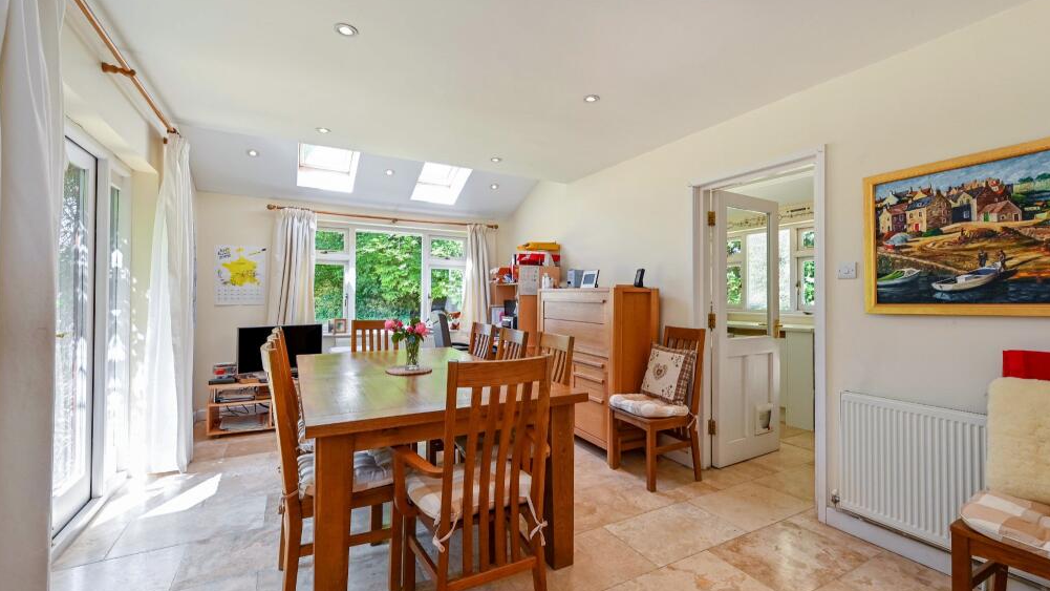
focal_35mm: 15
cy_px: 317
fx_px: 418
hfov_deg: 103.0
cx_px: 533
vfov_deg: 70.4
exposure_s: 1/50
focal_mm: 14
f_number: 8
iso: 400
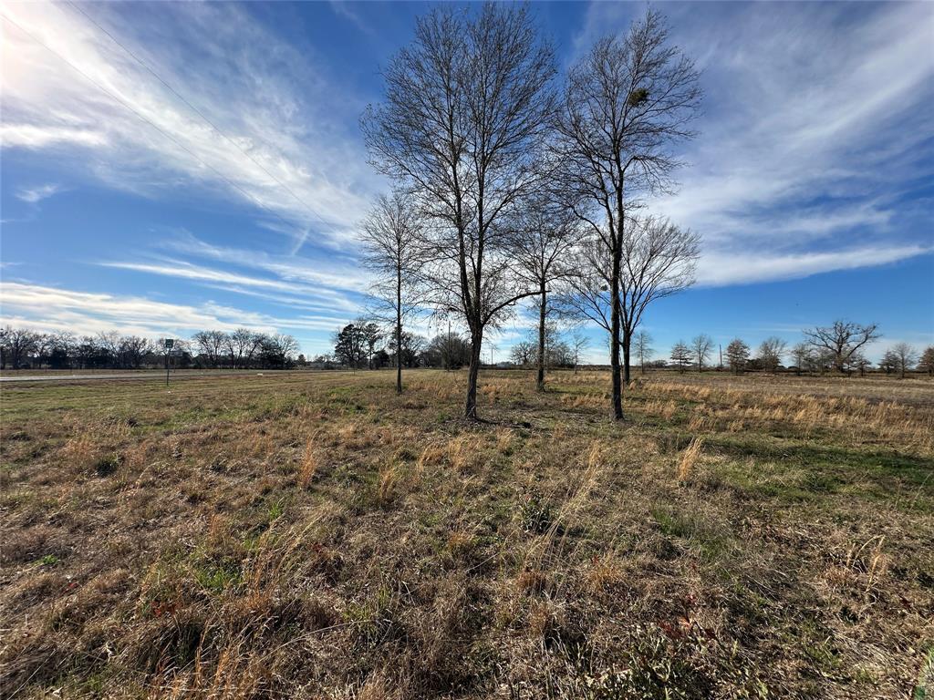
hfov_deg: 102.1
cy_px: 350
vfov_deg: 85.7
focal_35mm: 14
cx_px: 467
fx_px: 378
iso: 50
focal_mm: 2.22
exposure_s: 1/2564
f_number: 2.2
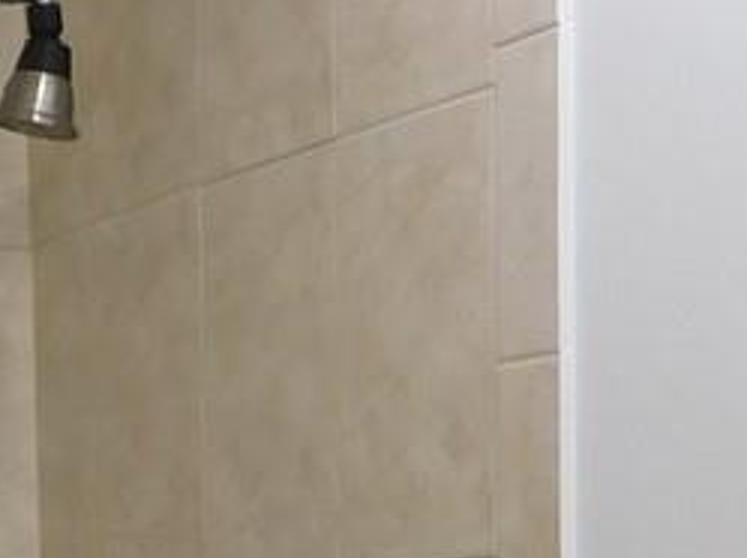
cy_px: 1119
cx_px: 120
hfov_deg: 13.3
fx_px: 3189
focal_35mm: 148
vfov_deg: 9.4
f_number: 3
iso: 125
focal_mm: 4
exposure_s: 1/50
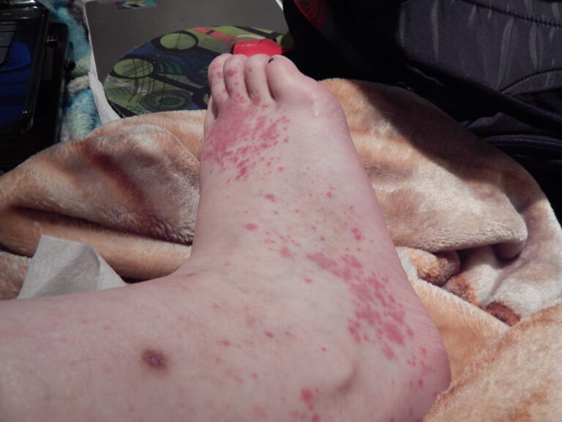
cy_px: 211
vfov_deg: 58.9
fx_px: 373
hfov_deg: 73.9
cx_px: 281
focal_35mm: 23
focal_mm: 4
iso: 400
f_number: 3
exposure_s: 1/15
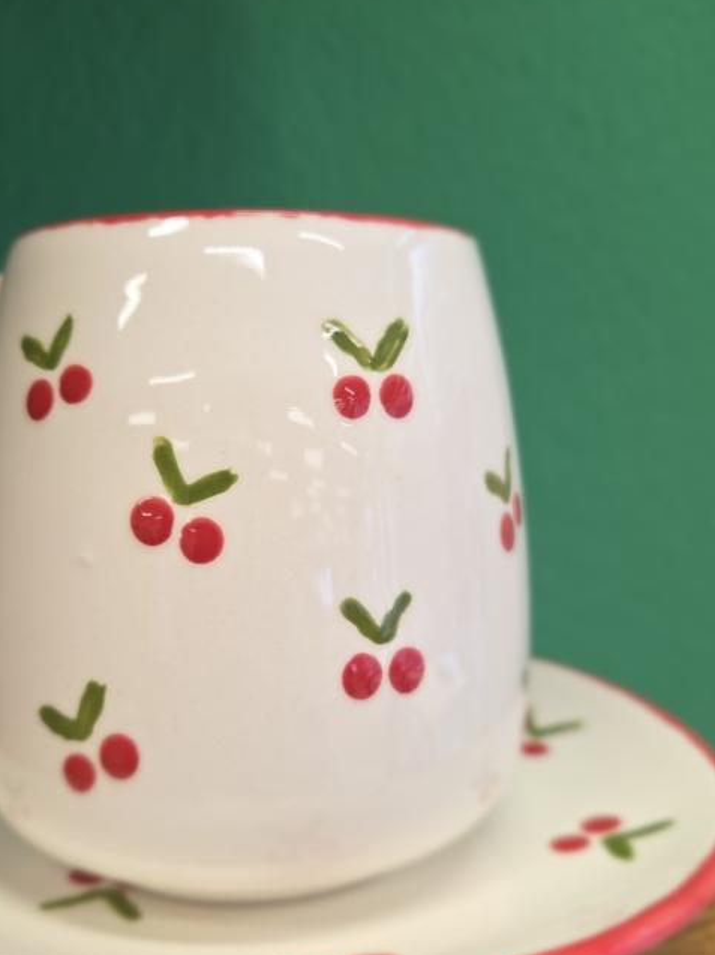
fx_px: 1020
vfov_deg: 50.1
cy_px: 508
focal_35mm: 37
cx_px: 285
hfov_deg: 38.5
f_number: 1.8
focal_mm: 5.4
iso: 64
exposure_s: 1/50
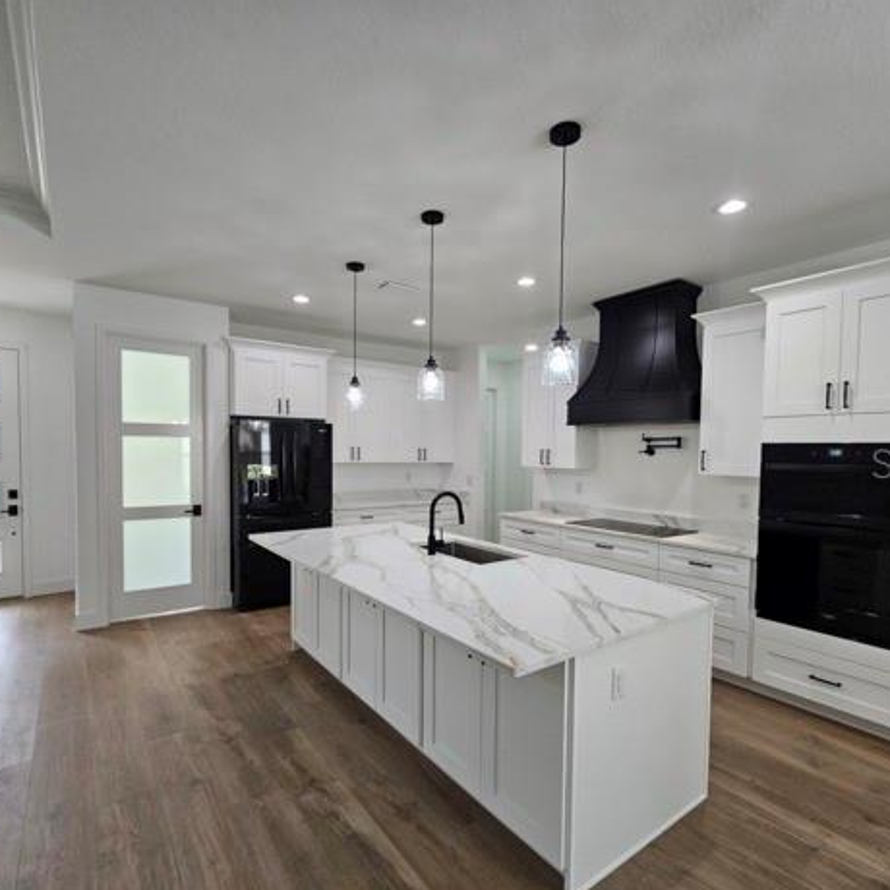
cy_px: 462
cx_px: 435
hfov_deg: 87.4
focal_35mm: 16
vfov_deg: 87.4
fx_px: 465
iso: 100
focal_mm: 2.2
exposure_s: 1/60
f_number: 2.2
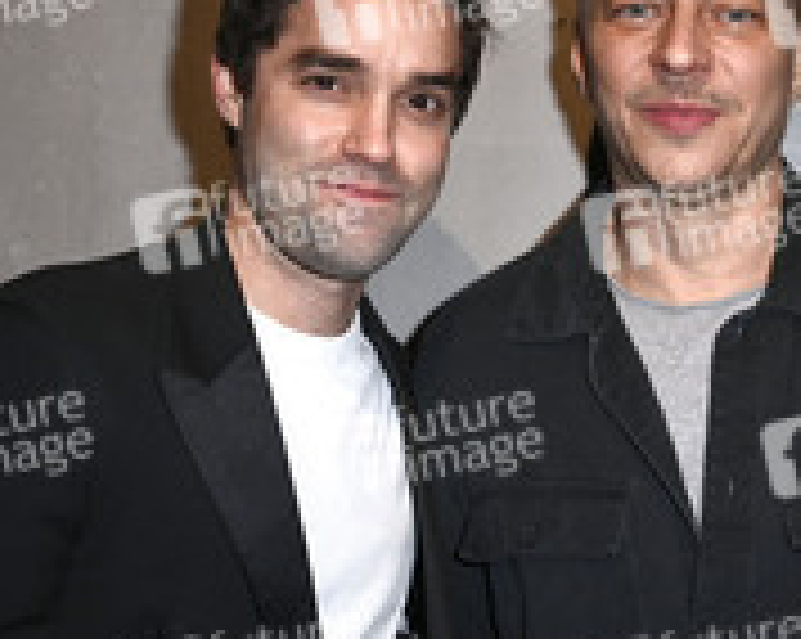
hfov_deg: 24.2
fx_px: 1800
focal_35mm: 76
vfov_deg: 20.1
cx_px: 758
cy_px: 333
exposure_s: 1/80
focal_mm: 32
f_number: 5
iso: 640
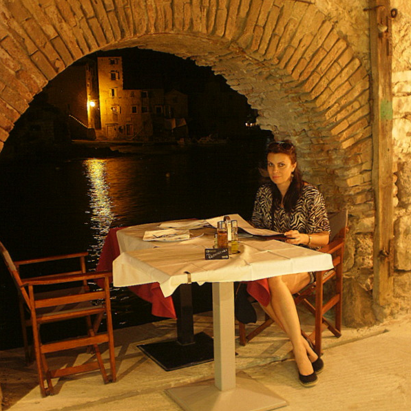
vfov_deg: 37.5
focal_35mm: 45
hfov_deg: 37.6
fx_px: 604
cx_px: 205
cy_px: 225
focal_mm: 6.3
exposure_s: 1
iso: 100
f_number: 3.1
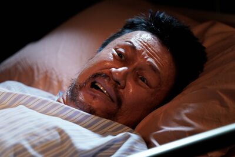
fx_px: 1149
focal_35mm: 176
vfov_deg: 7.8
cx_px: 118
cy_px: 78
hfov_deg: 11.7
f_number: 2.8
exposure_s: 1/125
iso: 4000
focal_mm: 176
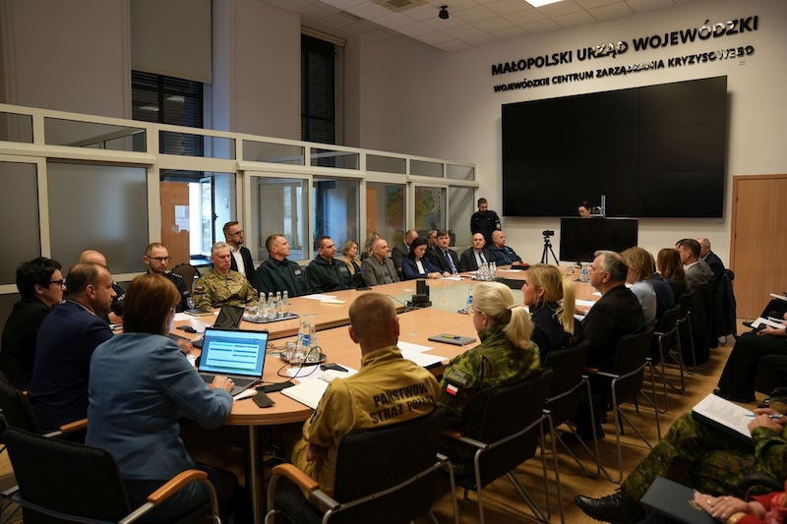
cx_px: 394
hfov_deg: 73.8
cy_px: 262
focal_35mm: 24
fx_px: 525
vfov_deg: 53.1
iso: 250
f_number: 2.8
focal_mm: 24
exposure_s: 1/30
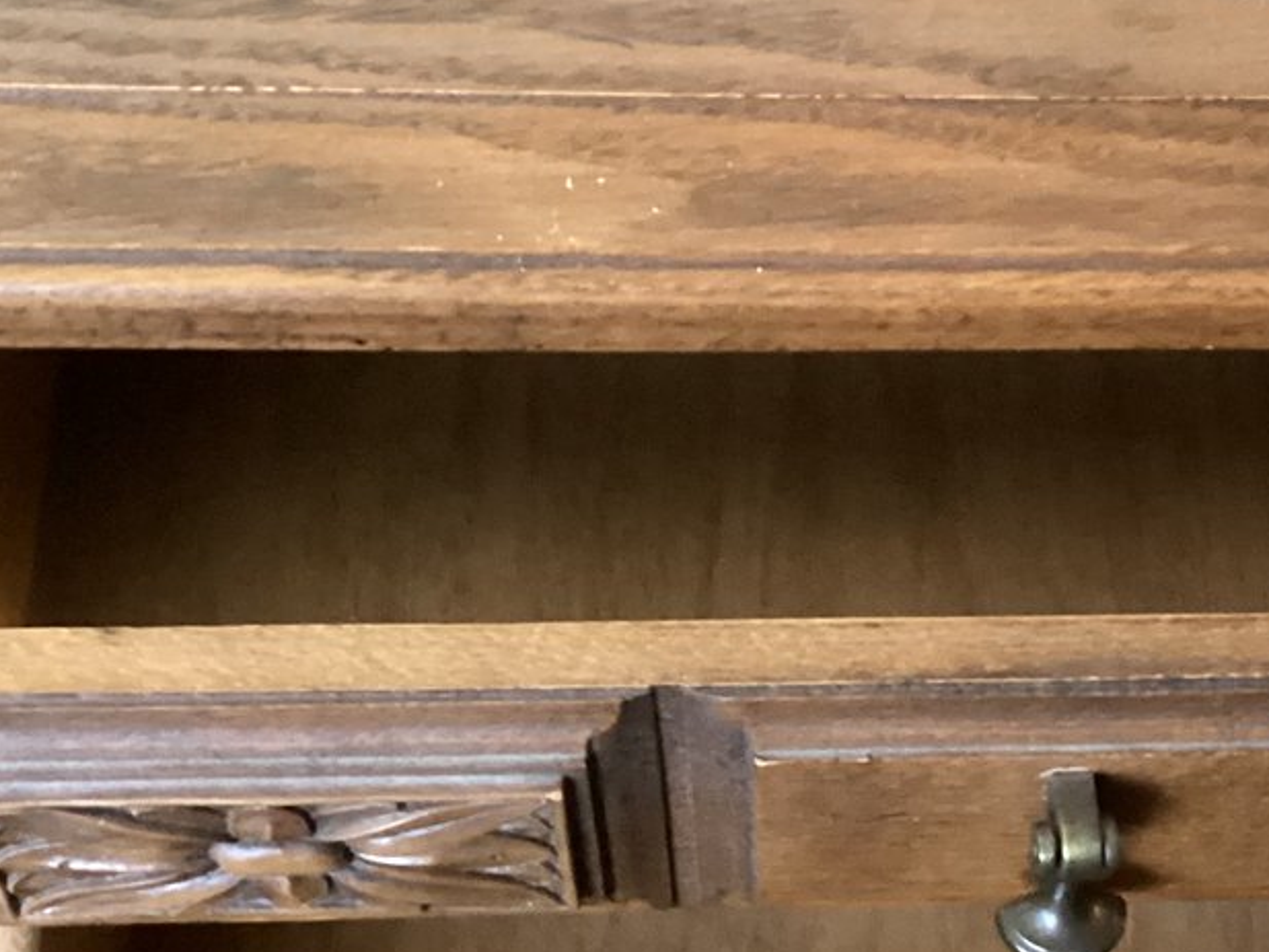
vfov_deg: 19.1
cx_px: 1046
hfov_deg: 25.1
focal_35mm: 76
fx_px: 2787
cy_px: 799
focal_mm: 3.3
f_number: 2.4
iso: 800
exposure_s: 1/24
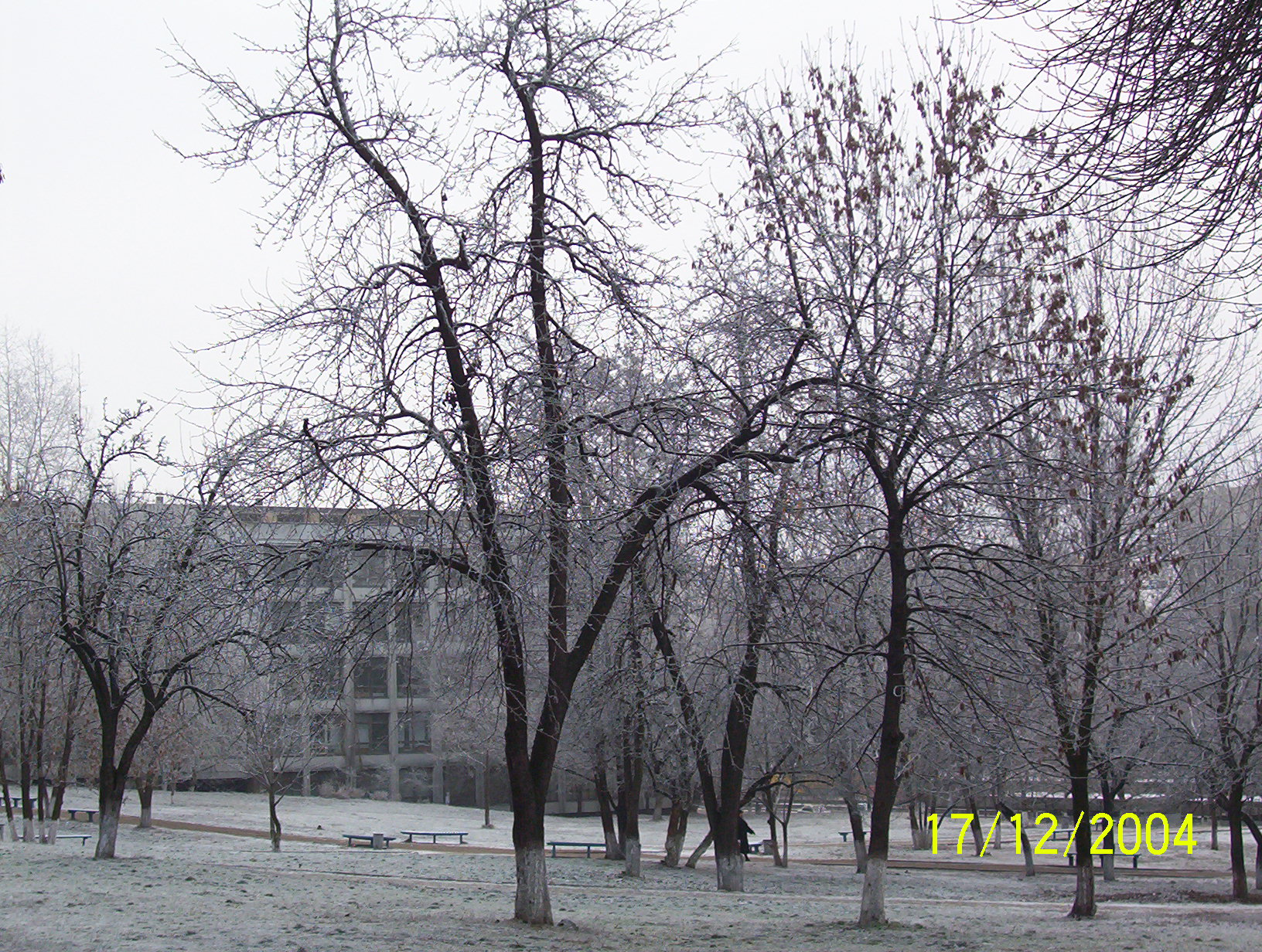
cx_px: 631
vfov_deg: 22.3
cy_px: 476
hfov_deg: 29.3
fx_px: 2412
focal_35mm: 66
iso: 100
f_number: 3.26
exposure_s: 1/175
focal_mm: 8.74
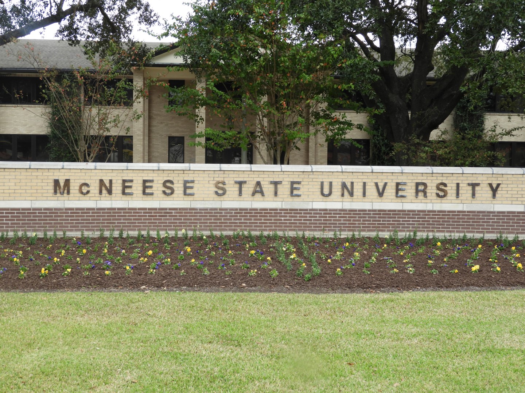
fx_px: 758
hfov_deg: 38.2
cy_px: 196
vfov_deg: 29.1
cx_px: 262
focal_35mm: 50
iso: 100
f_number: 4
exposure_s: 1/80
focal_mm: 9
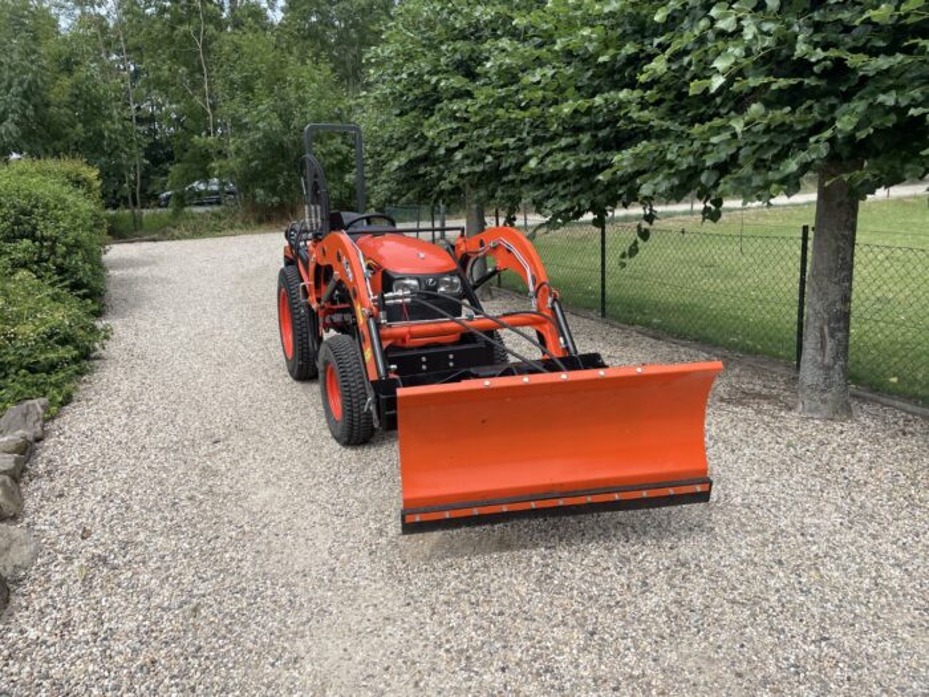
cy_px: 348
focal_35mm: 26
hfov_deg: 67.3
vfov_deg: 53.1
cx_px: 464
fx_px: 698
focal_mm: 4.2
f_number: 1.6
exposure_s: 1/2681
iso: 32
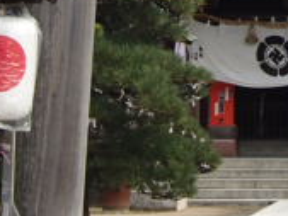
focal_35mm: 174
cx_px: 361
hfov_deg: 11.1
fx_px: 1449
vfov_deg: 8.3
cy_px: -148
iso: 100
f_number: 4.9
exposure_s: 1/200
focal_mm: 8.25
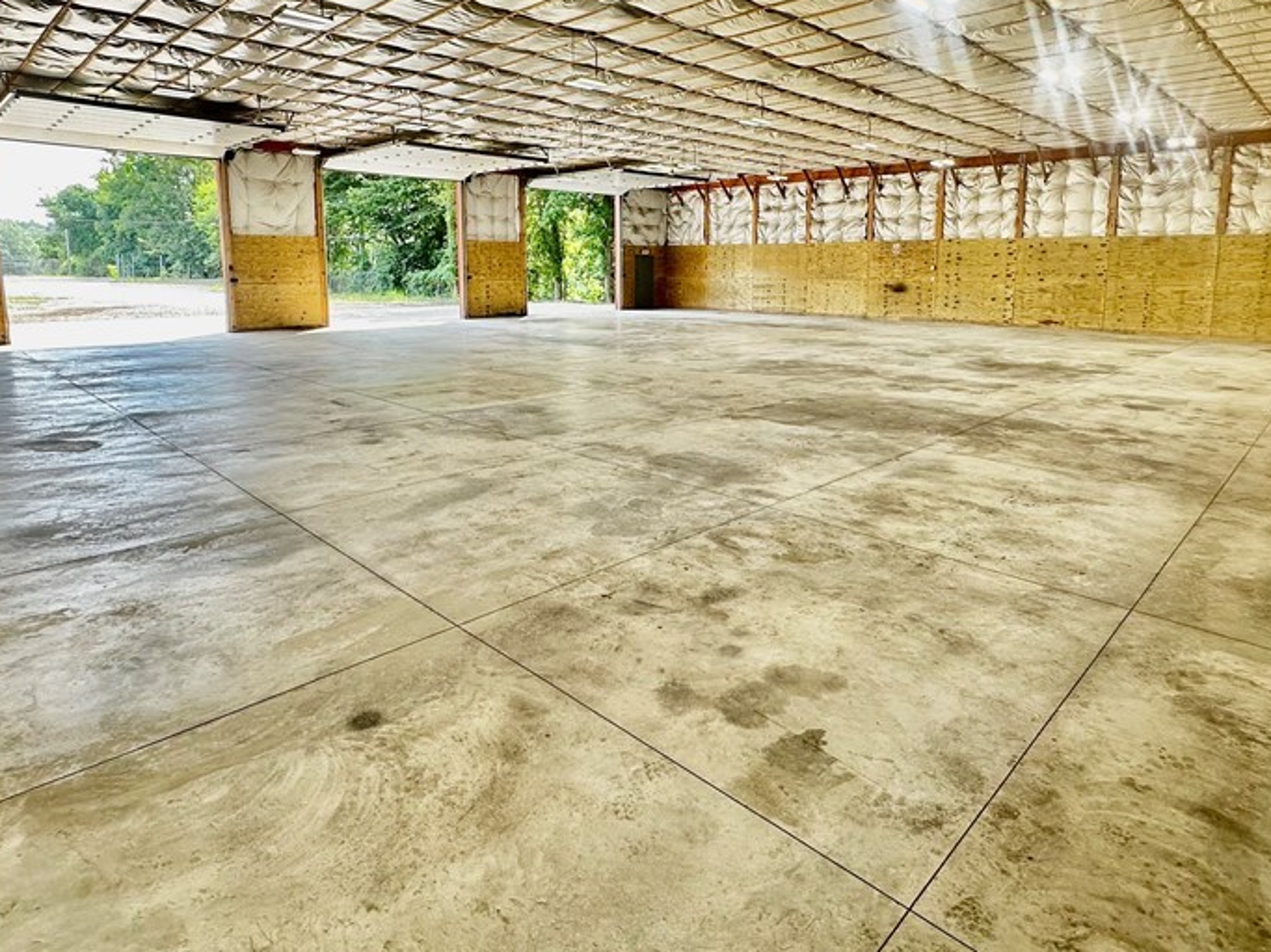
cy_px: 363
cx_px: 666
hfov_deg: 78.9
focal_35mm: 21
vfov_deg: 62.6
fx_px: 771
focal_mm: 2.22
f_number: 2.2
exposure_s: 1/120
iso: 40
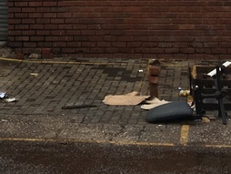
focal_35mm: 137
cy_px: -166
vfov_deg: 10.1
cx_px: 23
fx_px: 915
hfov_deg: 14.2
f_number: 2.2
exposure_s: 1/801
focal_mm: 4.15
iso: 25
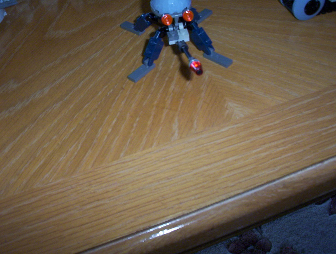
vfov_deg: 37.0
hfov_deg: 47.8
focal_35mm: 39
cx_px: 168
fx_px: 379
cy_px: 127
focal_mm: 6
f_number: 4.5
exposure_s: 1/30
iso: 140
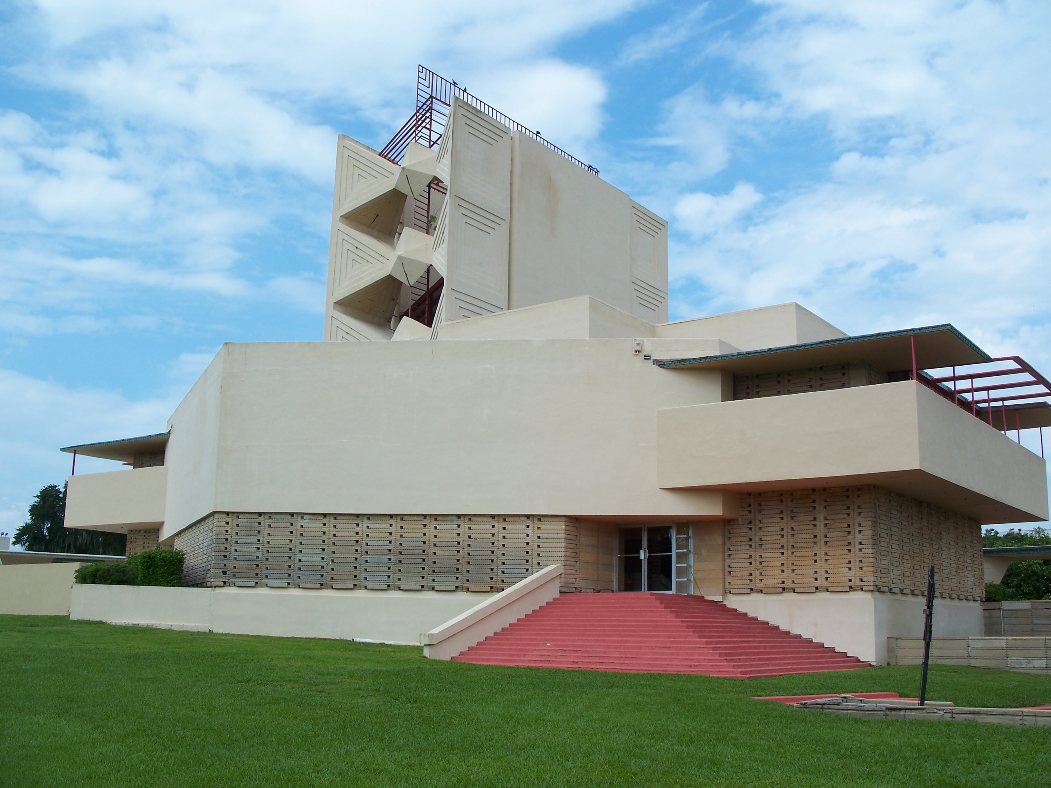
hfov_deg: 50.1
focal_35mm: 37
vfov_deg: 38.7
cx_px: 526
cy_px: 394
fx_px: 1123
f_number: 4
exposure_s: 1/500
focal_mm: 7.8
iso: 64
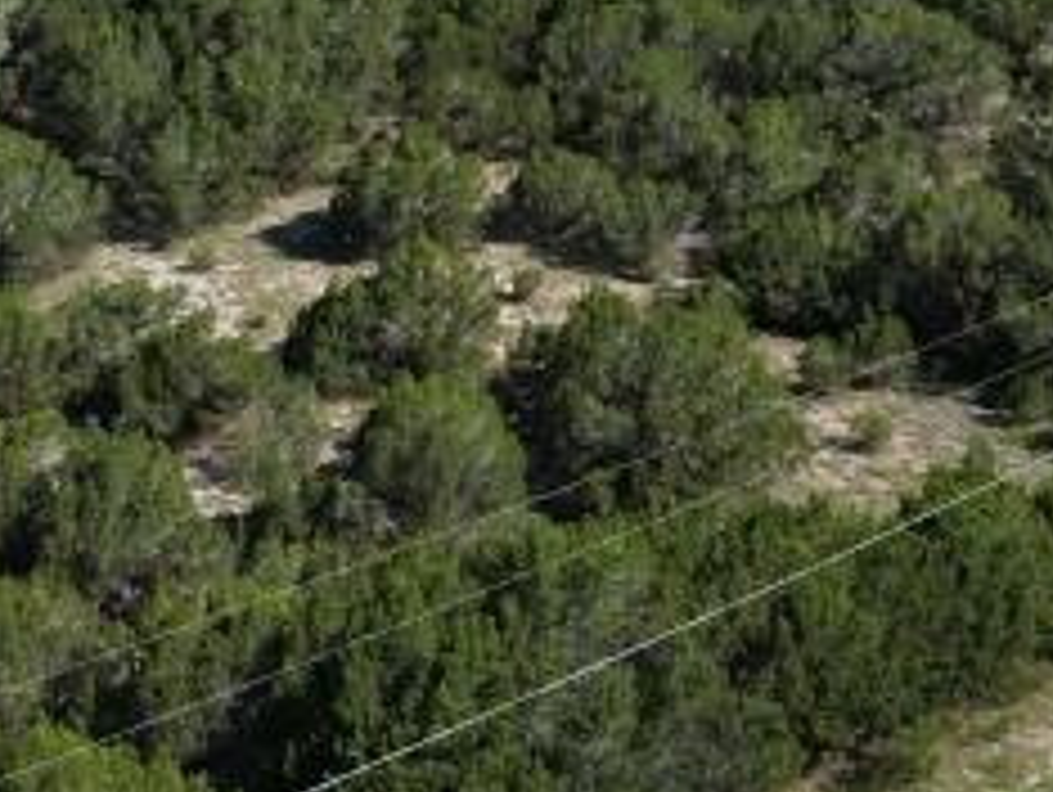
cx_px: 387
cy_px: -742
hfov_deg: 18.7
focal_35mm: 105
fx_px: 3197
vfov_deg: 12.6
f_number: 1.7
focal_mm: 6.72
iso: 110
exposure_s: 1/2500
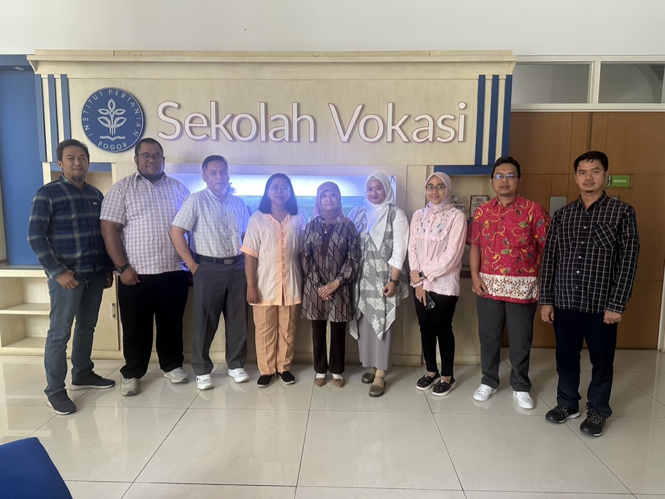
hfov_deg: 71.6
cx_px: 332
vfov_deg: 56.9
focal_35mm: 24
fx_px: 461
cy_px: 250
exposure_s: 1/77
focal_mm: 6.86
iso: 250
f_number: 1.78
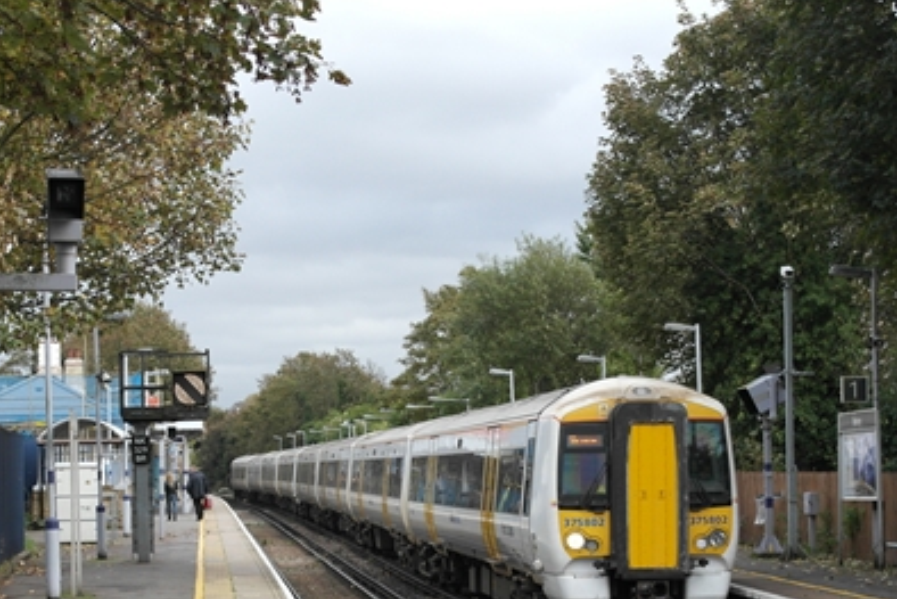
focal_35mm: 87
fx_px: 2168
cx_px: 319
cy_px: 484
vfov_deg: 15.6
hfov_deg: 23.3
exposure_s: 1/500
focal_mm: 32
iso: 400
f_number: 5.6
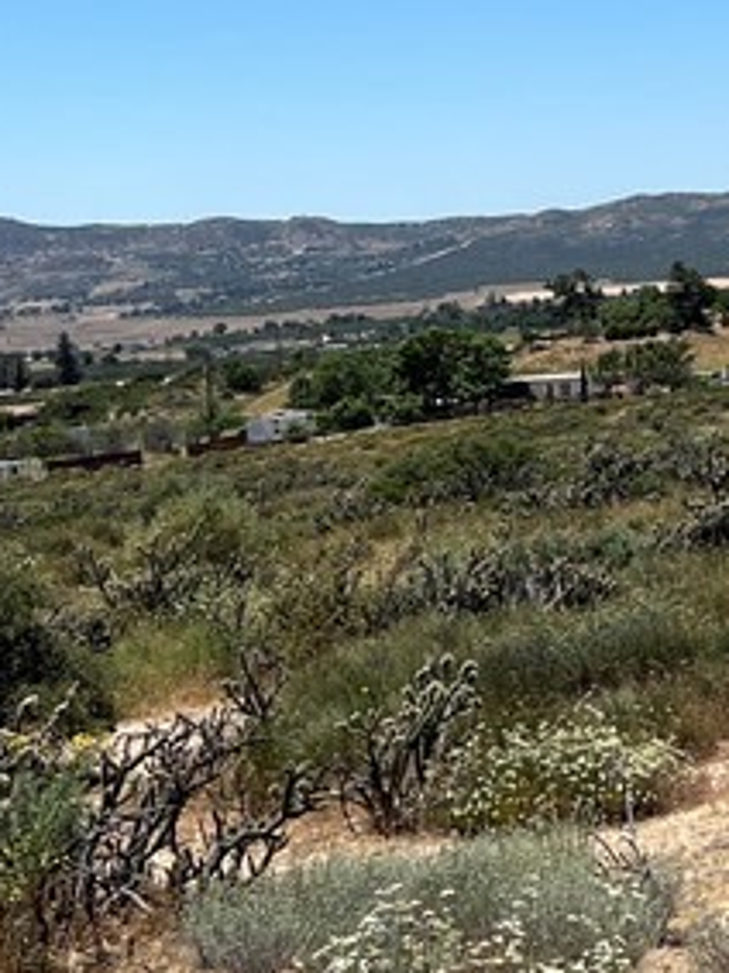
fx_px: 2641
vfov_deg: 20.1
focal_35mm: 94
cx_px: 1028
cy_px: -34
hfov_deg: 14.8
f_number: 1.5
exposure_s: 1/5587
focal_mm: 5.7
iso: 50
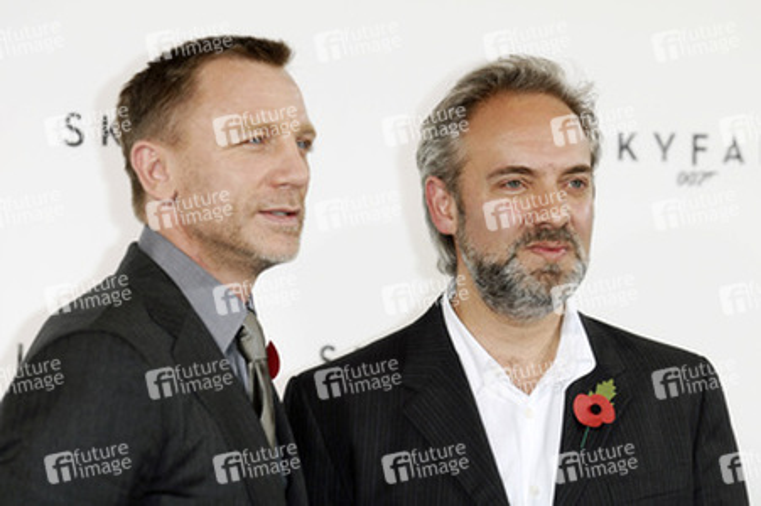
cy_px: 253
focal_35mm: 248
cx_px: 380
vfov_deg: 5.5
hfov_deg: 8.3
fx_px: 5228
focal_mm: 165
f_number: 4.5
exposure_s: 1/250
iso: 320
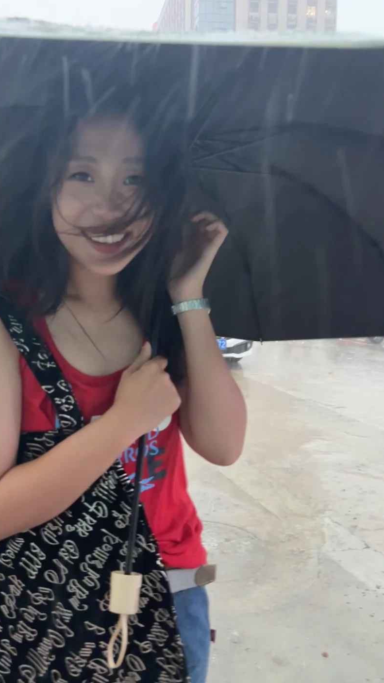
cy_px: 342
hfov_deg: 39.7
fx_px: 525
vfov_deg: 66.1
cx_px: 132
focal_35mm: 29
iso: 800
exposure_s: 1/30
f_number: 1.6
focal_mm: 5.96
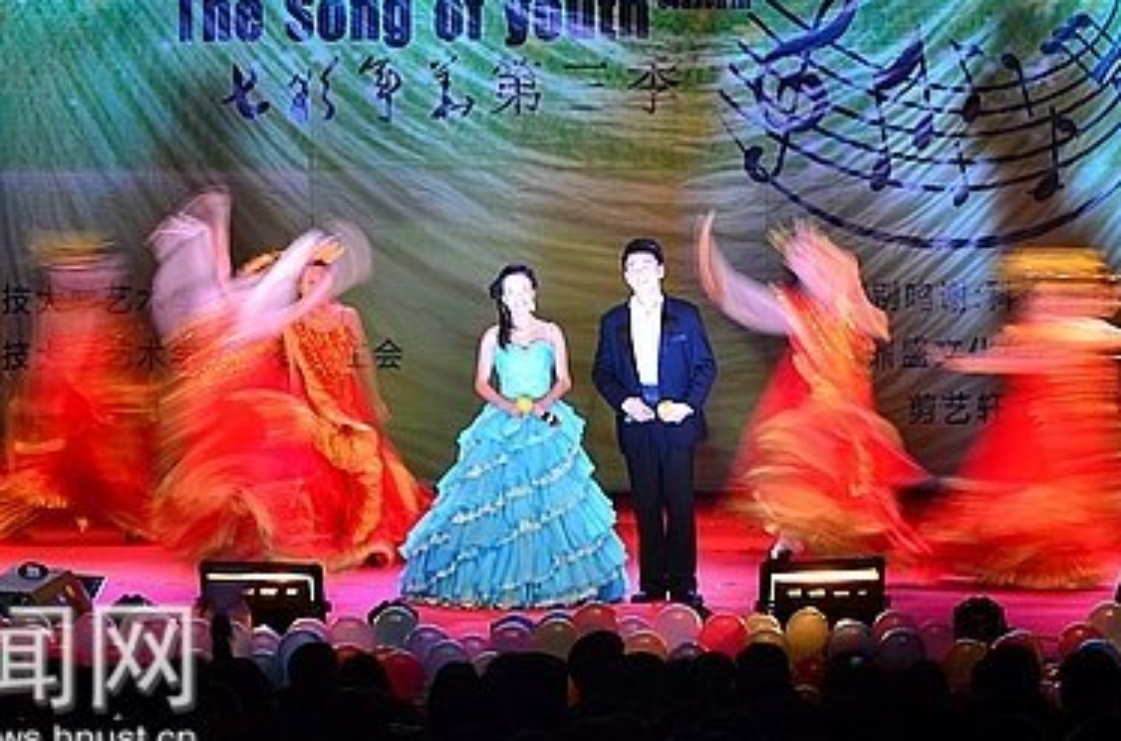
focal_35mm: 180
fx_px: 5585
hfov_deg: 11.5
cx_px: 532
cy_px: 211
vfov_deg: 7.6
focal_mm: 75
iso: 100
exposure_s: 1/4
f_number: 7.1
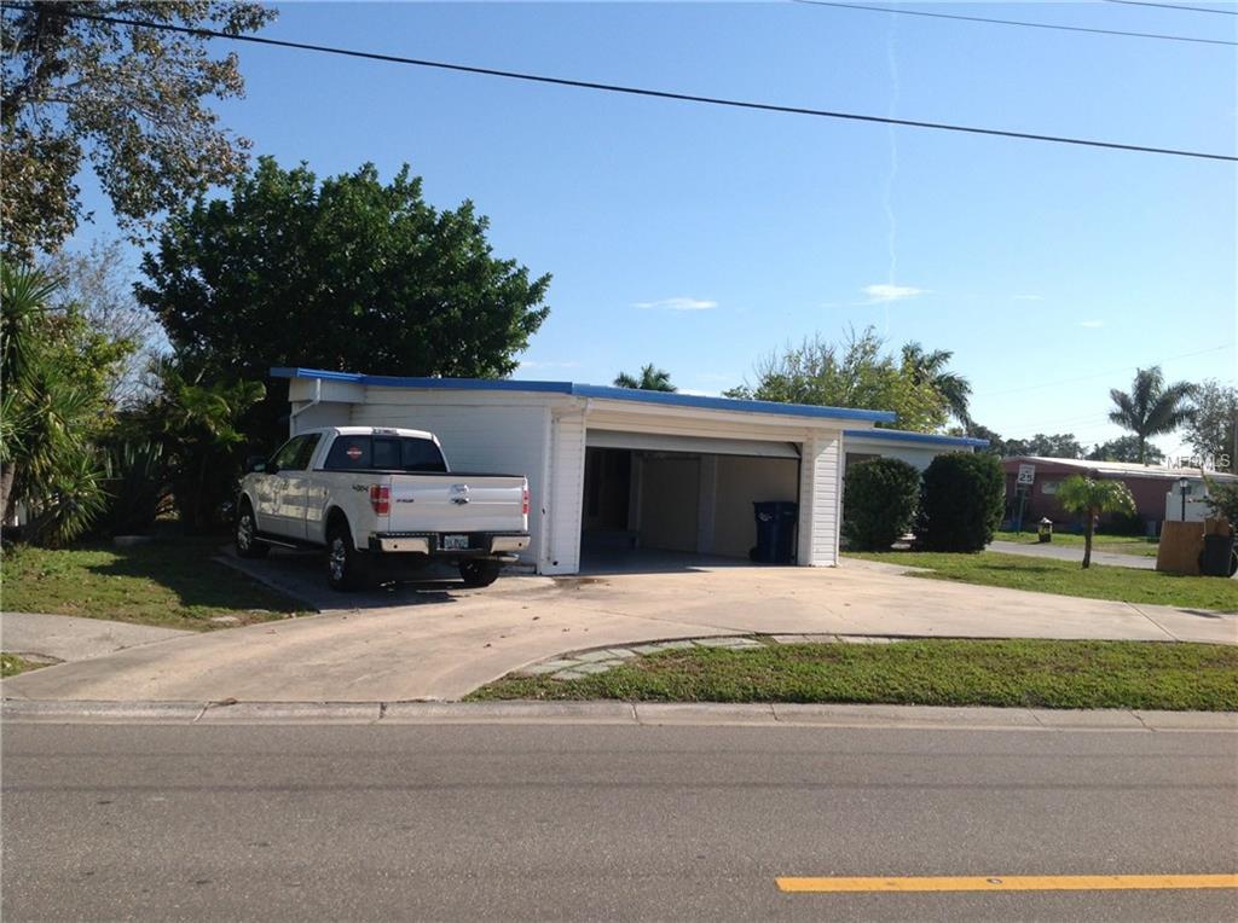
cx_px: 619
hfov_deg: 52.7
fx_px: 1249
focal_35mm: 35
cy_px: 462
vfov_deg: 40.6
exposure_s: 1/1779
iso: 50
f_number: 2.4
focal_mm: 4.28
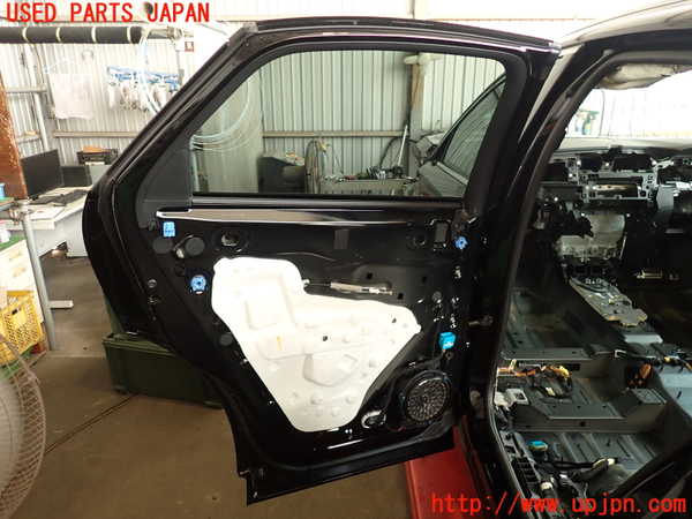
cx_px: 346
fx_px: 500
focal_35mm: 25
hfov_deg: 69.4
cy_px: 260
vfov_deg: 54.9
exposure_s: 1/60
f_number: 2
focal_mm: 4.5
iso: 160
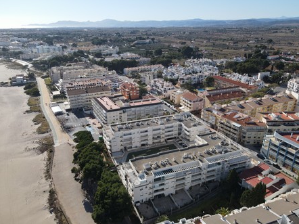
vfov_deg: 54.8
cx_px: 154
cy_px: 115
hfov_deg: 69.4
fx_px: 216
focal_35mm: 25
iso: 100
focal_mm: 4.5
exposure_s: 1/640
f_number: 2.8
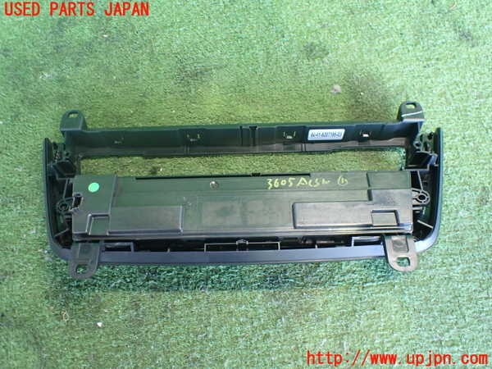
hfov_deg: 60.0
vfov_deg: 46.8
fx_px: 426
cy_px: 184
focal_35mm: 30
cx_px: 246
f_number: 2.3
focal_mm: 5.4
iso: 800
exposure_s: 1/40
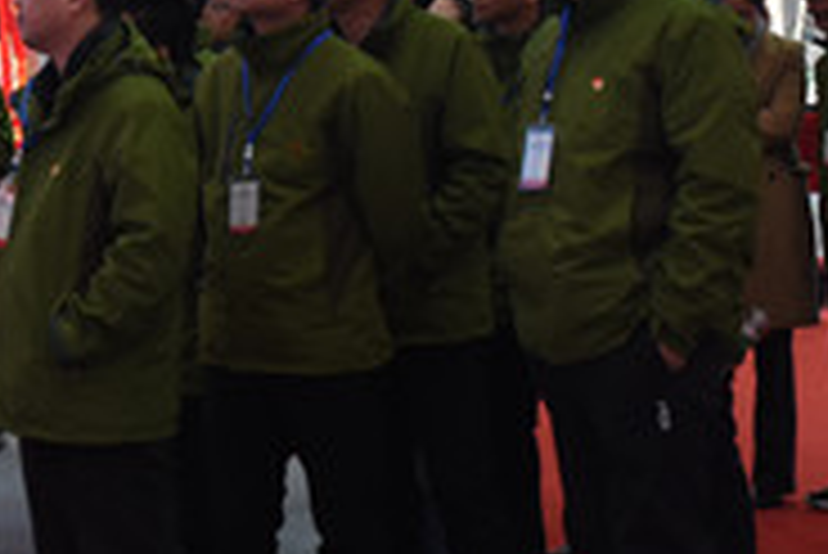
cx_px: -112
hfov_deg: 15.6
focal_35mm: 127
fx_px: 2923
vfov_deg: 10.7
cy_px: 5
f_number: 3.8
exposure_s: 1/50
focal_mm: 26
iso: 800
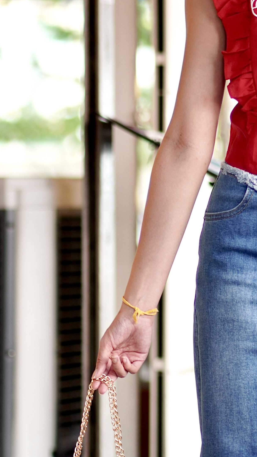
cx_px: 304
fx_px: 3418
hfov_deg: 4.3
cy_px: 93
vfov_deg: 7.6
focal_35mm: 282
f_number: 1.8
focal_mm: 85
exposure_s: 1/200
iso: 100
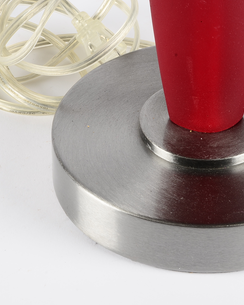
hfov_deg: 6.9
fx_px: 2019
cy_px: 152
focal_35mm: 224
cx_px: 211
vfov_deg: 8.6
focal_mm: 105
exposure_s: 1/125
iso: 100
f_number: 16
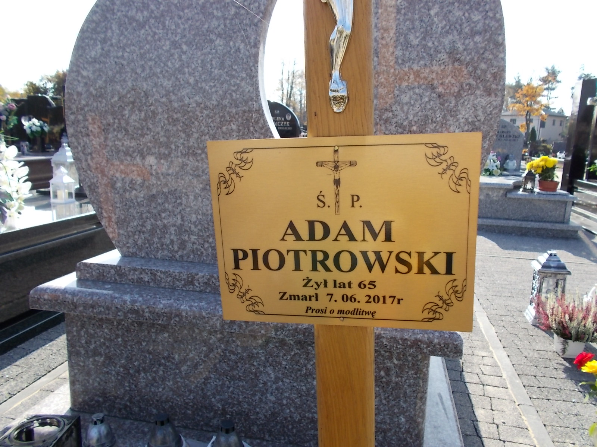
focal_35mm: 26
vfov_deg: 53.1
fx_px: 448
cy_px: 224
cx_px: 298
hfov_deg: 67.3
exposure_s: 1/400
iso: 80
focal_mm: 4.6
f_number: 3.2
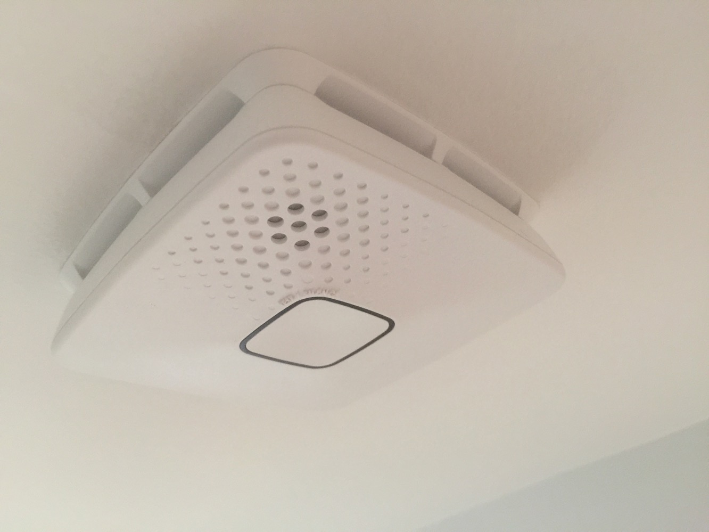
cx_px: 354
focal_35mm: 29
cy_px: 266
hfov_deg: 61.7
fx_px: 594
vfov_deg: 48.2
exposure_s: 1/8
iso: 125
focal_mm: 4.15
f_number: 2.2
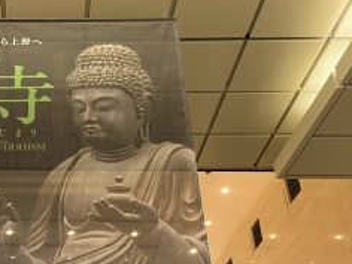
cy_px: 190
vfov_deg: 26.3
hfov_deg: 32.8
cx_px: 21
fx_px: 559
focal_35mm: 55
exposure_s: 1/50
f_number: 1.6
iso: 200
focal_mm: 5.1
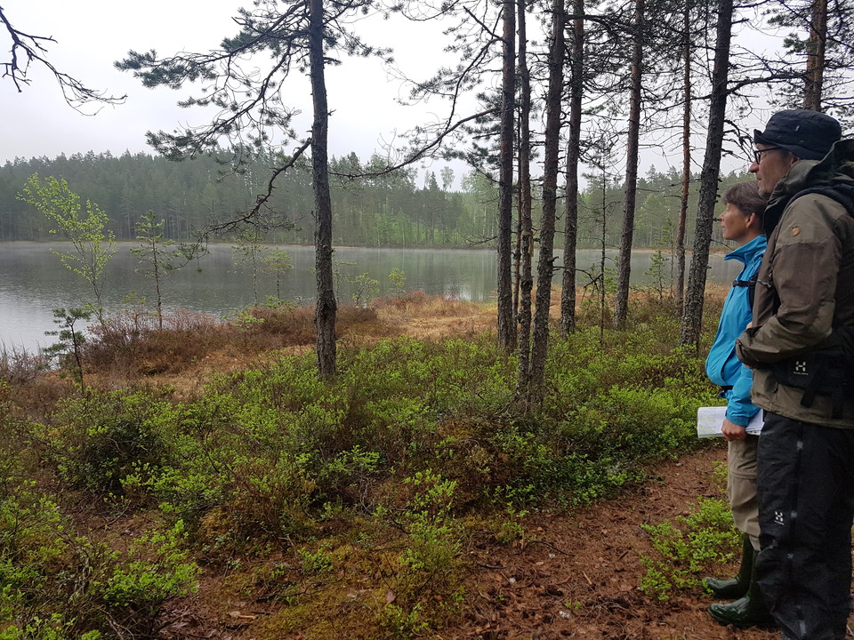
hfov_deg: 67.3
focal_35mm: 26
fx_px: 641
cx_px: 427
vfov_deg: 53.1
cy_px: 320
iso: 50
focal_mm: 4.2
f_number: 1.7
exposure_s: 1/194
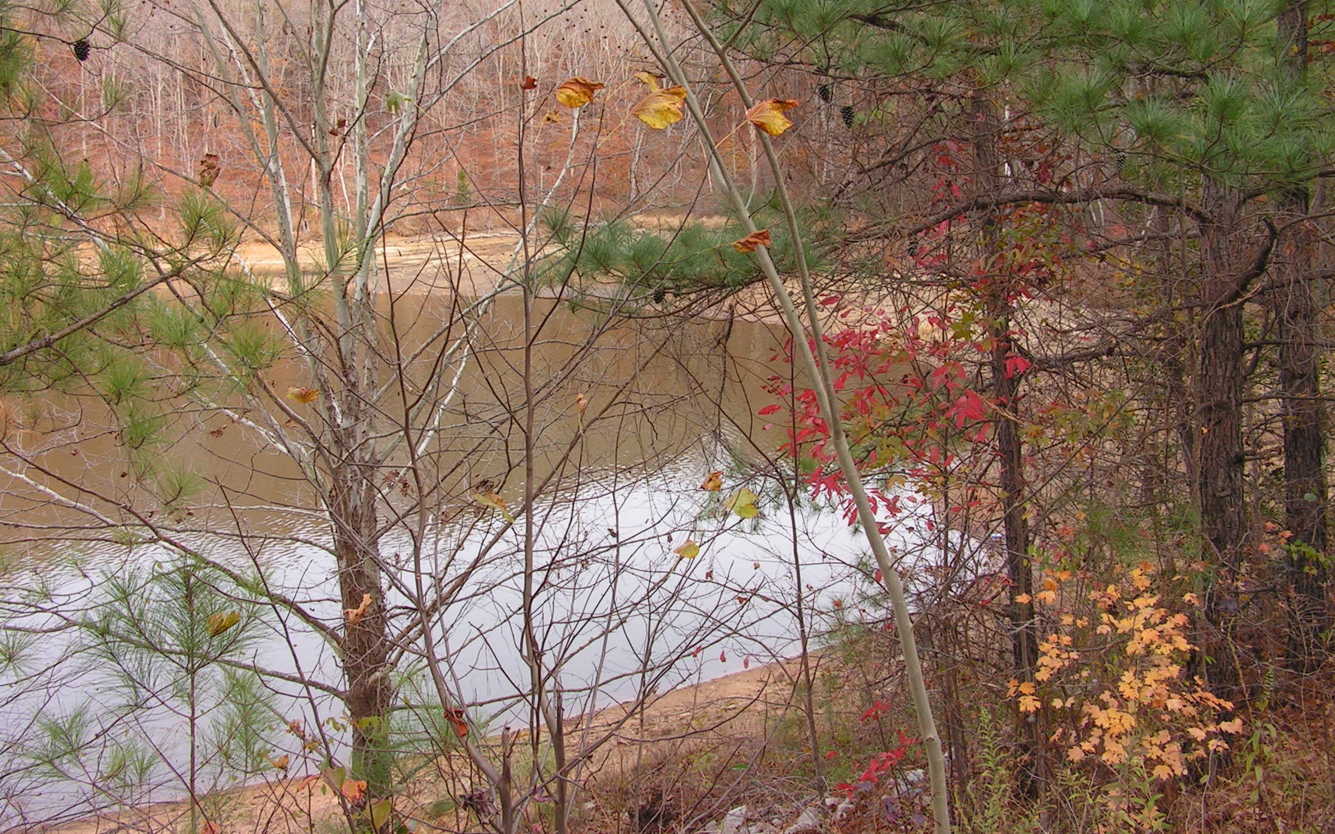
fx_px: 1492
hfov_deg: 48.2
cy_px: 351
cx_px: 672
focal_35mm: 41
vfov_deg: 31.2
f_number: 5
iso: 50
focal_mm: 6.3
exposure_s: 1/30
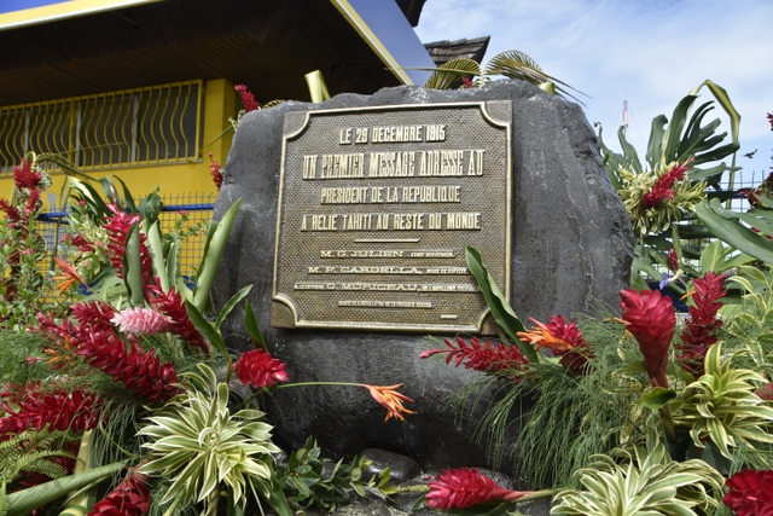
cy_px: 258
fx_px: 580
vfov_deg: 48.0
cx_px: 386
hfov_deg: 67.4
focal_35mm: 27
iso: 200
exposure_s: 1/400
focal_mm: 18
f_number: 8
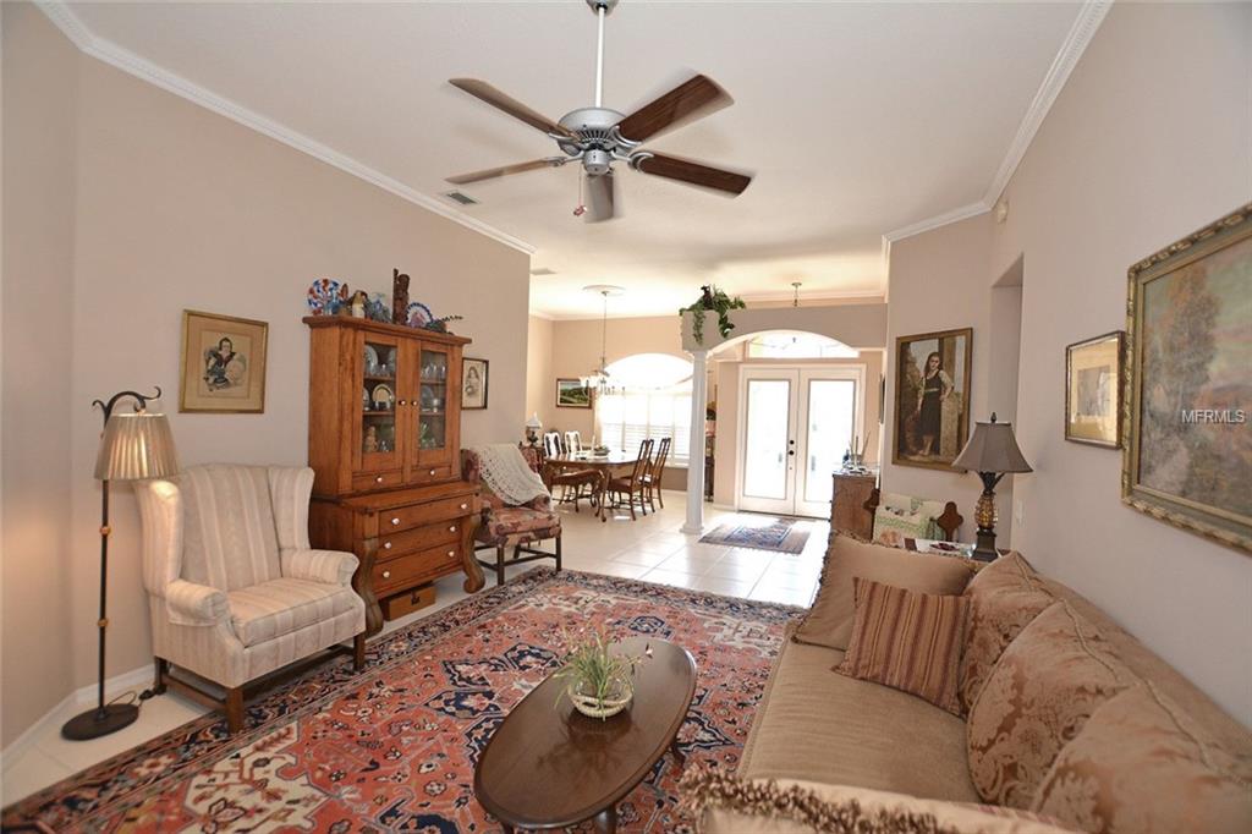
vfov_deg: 77.3
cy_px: 417
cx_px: 626
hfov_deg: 100.4
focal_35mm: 15
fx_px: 521
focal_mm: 10
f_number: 4
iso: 200
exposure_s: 1/60
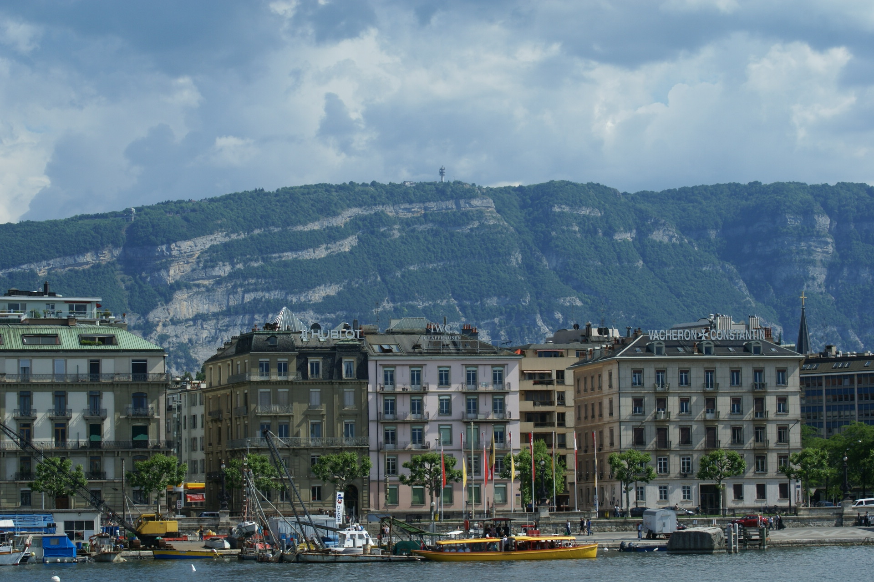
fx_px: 2731
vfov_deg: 12.2
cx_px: 437
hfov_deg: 18.2
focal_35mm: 112
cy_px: 291
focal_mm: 75
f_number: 13
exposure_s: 1/250
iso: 100
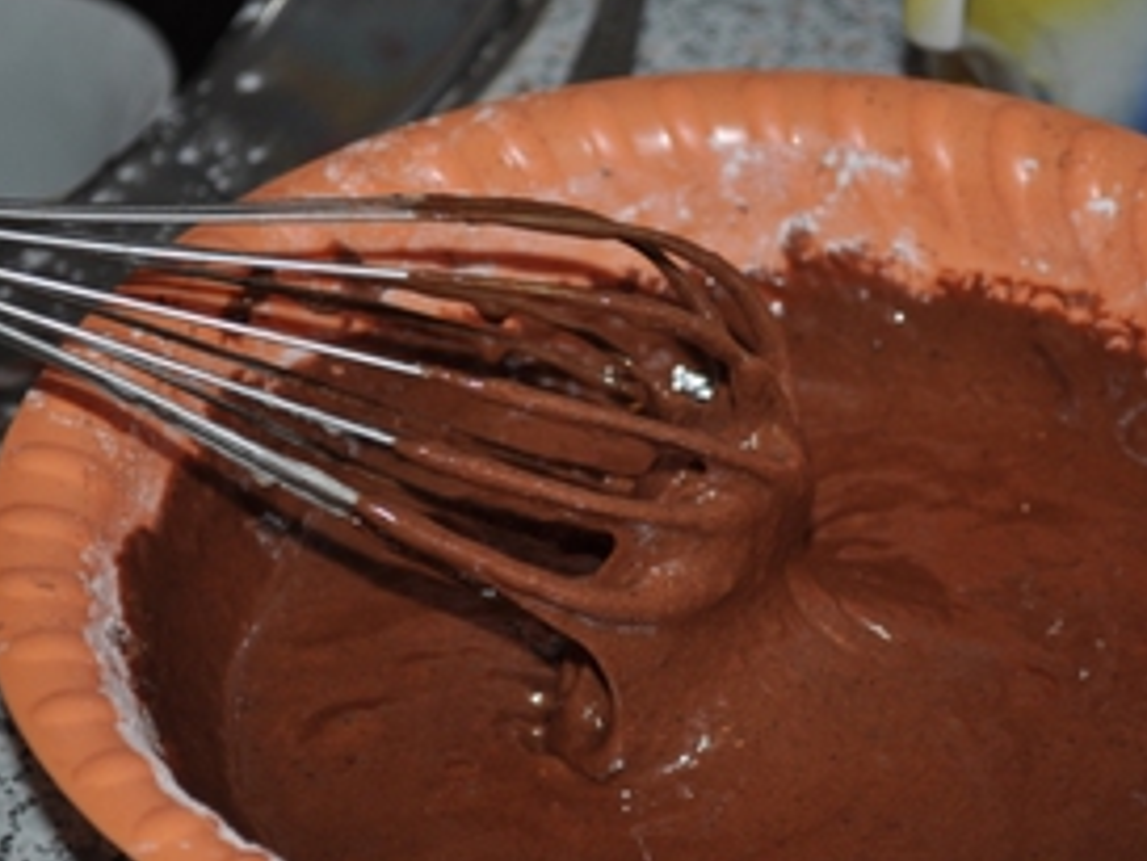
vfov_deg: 13.0
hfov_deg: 17.2
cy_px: 401
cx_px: 714
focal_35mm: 114
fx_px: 3779
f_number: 5.6
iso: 200
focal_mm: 48
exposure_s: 1/60
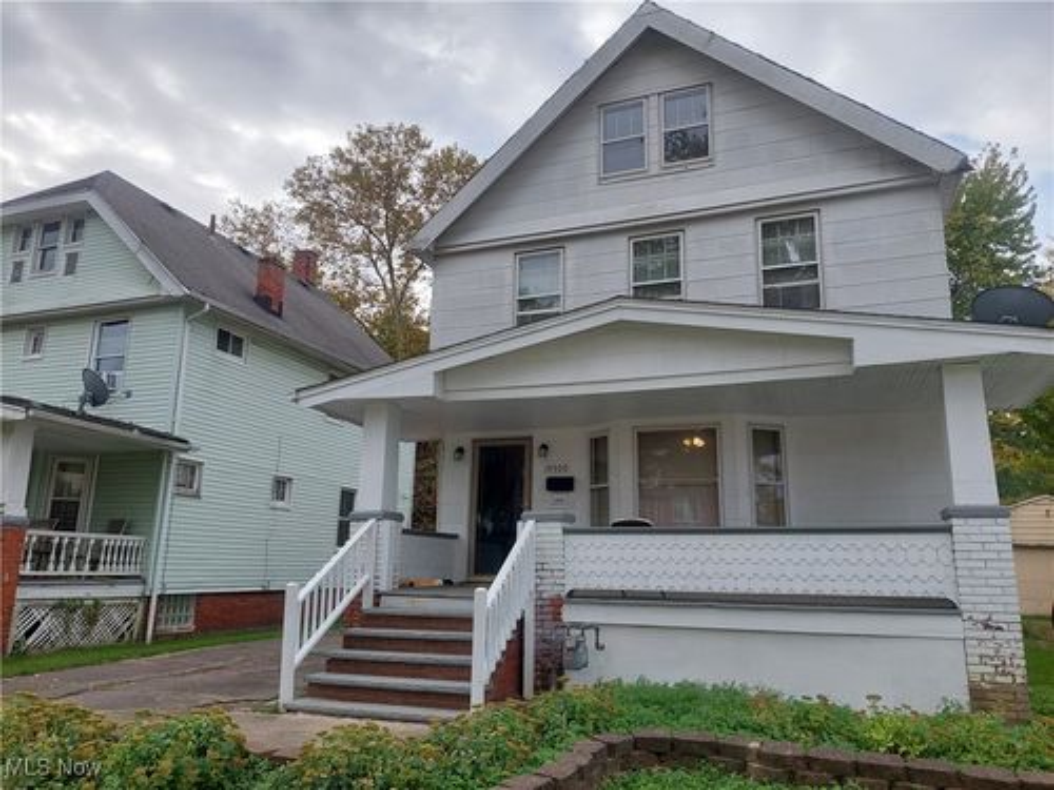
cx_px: 527
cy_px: 395
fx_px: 731
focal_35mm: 24
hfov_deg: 71.6
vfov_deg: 56.8
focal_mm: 5.23
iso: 40
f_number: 1.8
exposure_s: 1/416
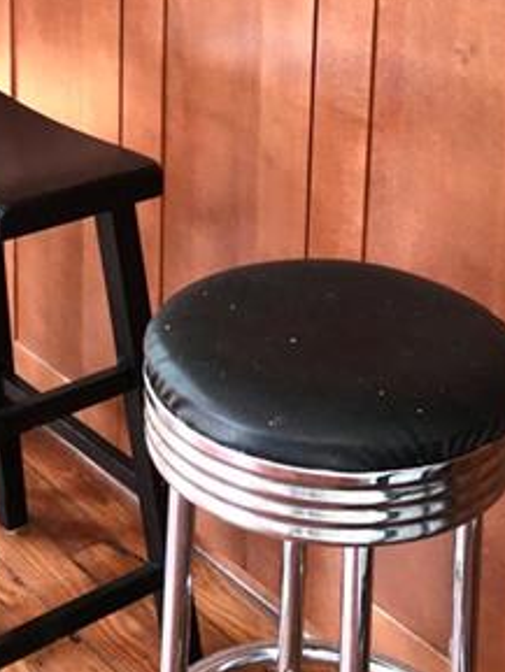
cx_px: 154
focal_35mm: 77
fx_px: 1497
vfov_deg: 24.3
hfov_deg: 19.1
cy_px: 21
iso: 32
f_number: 2.2
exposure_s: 1/30
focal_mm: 4.15
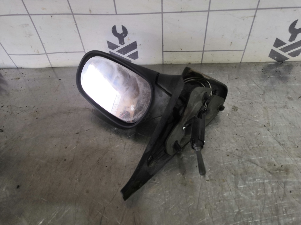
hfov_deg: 65.3
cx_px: 150
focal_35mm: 27
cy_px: 112
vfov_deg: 51.4
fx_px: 235
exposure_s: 1/50
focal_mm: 3.95
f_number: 1.8
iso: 80
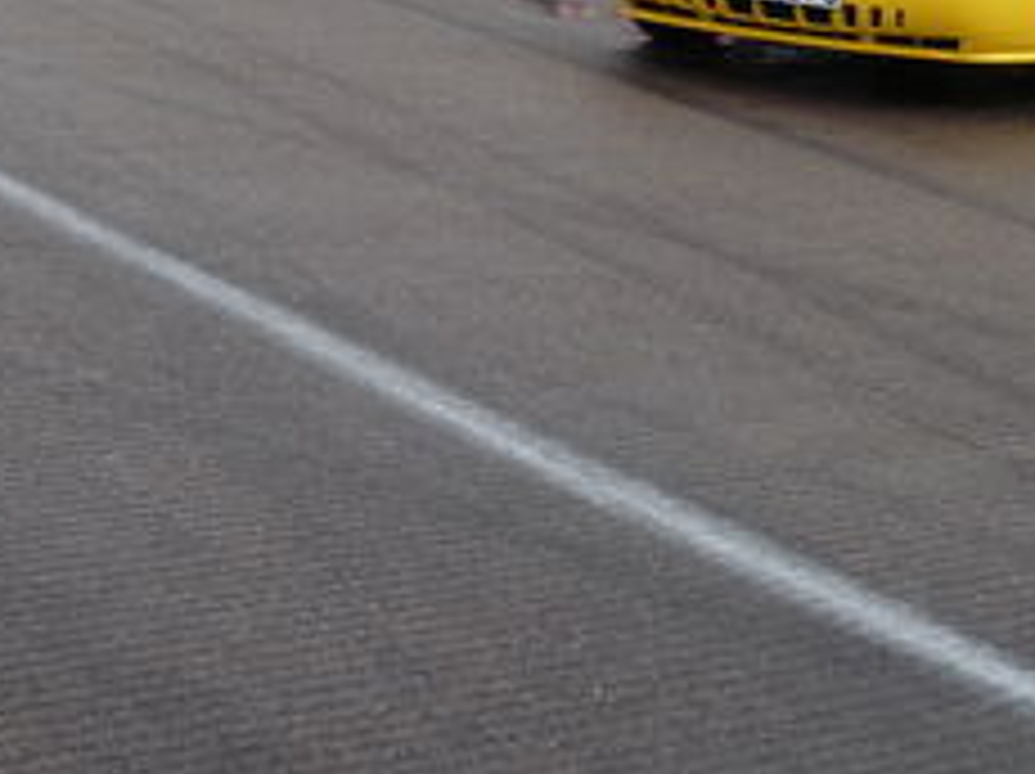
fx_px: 2748
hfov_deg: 21.3
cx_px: 436
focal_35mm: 92
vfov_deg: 15.4
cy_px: -189
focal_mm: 5.5
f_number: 2.8
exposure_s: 1/1000
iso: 100
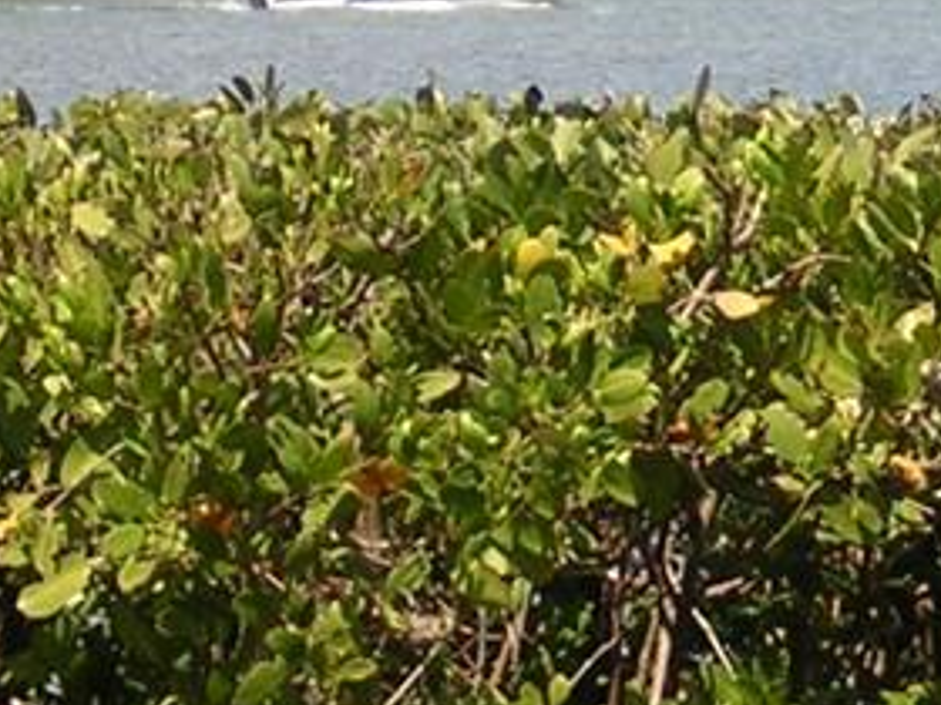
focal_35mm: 355
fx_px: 9650
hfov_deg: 5.6
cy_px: -17
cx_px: 1038
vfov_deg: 4.2
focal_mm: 12.6
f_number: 4.4
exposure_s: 1/418
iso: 100
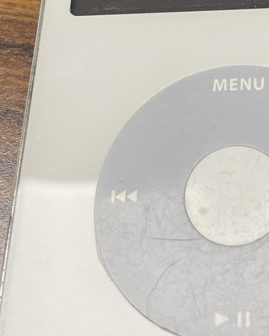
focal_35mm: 92
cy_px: 17
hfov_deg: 16.5
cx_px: 244
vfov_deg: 20.3
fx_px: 915
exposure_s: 1/120
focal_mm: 4.2
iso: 80
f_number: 1.6
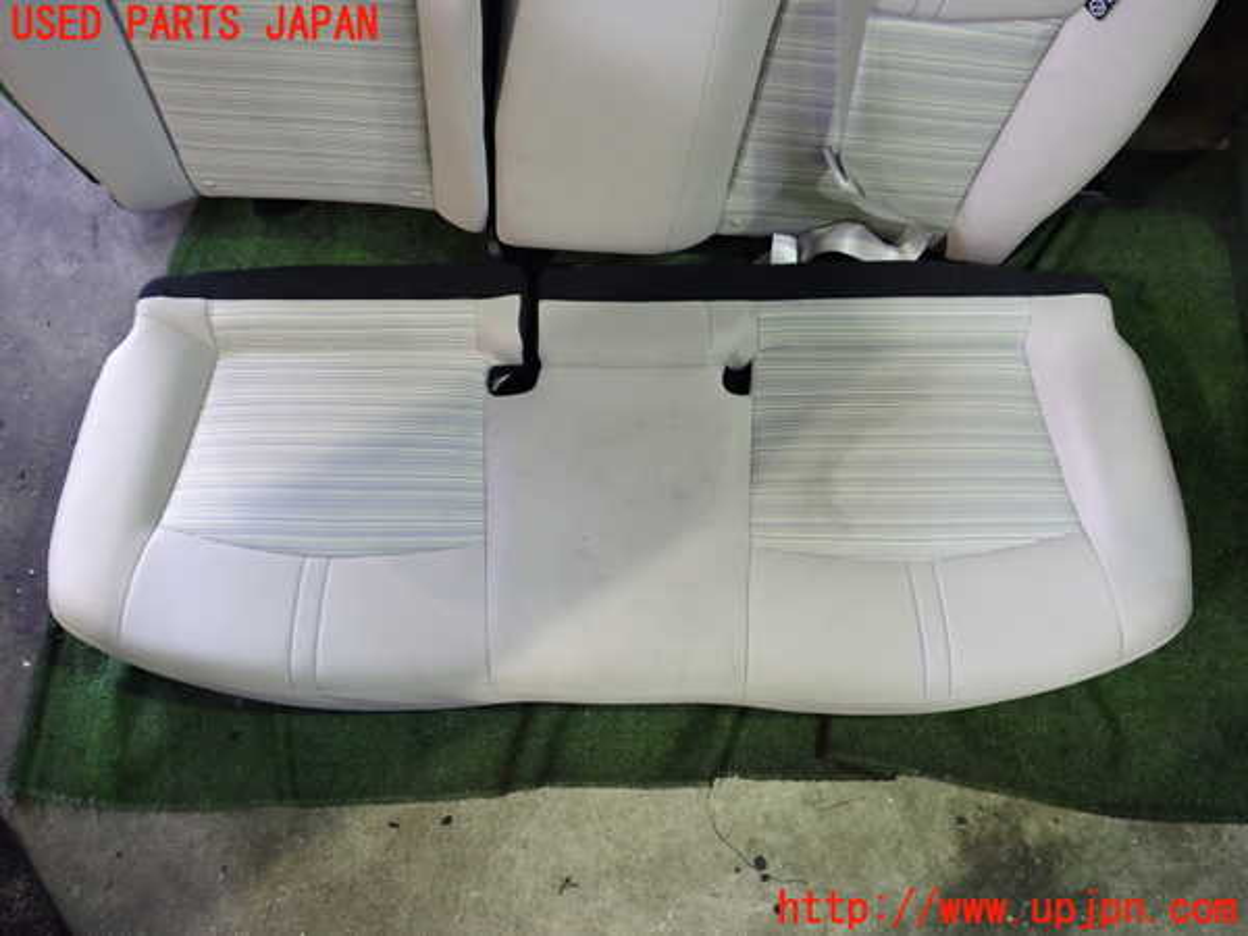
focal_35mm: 30
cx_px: 624
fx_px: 1082
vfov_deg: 46.8
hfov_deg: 60.0
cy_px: 468
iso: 400
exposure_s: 1/30
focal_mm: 5.4
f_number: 2.3
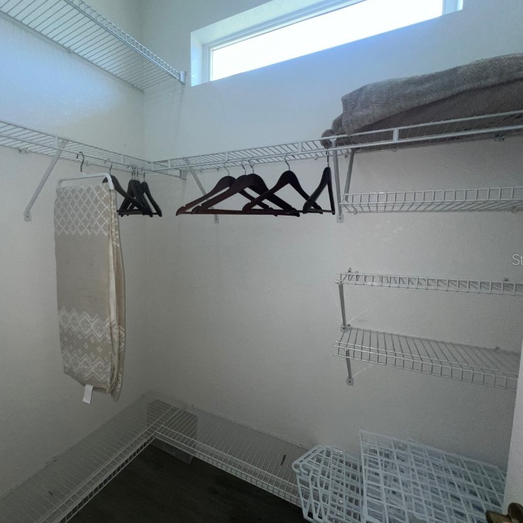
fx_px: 273
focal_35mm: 16
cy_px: 259
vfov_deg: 87.4
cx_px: 215
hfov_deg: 86.6
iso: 64
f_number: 1.8
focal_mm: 1.57
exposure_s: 1/76
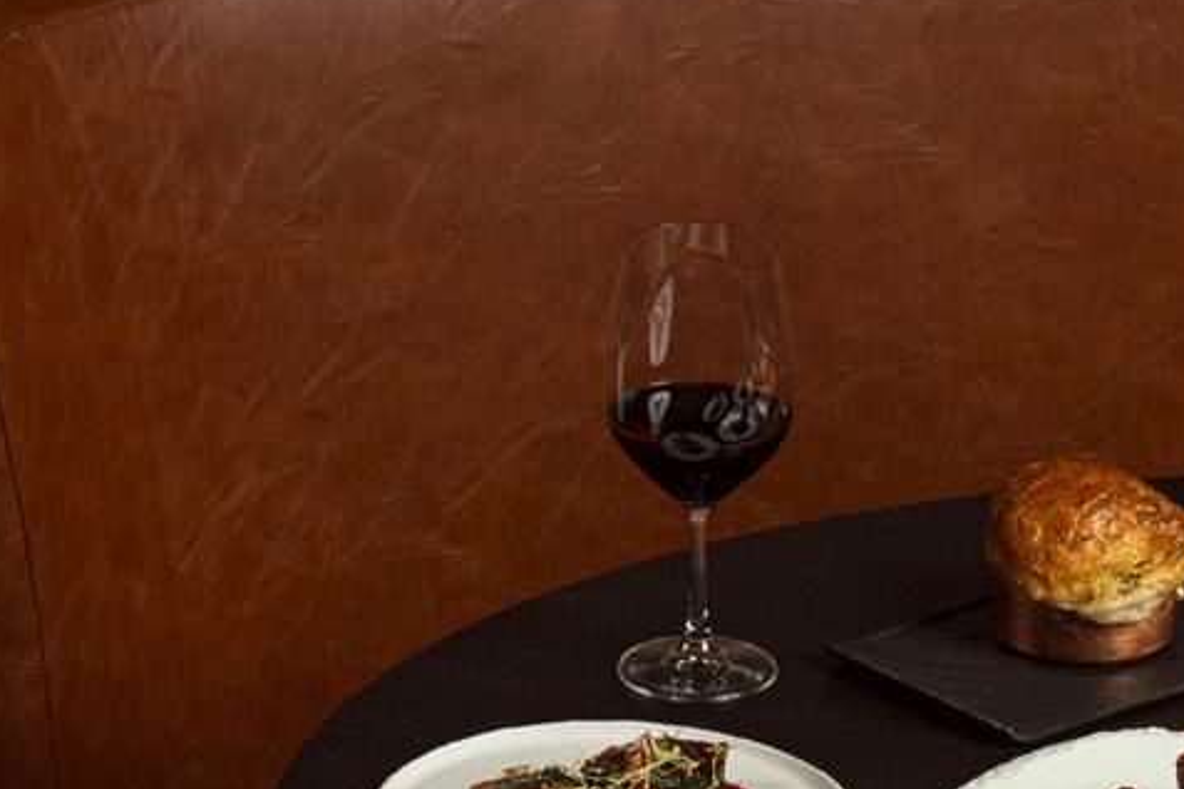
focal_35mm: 264
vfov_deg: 5.2
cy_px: 759
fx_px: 8682
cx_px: 1435
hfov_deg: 7.7
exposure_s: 1/100
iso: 800
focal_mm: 105
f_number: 14
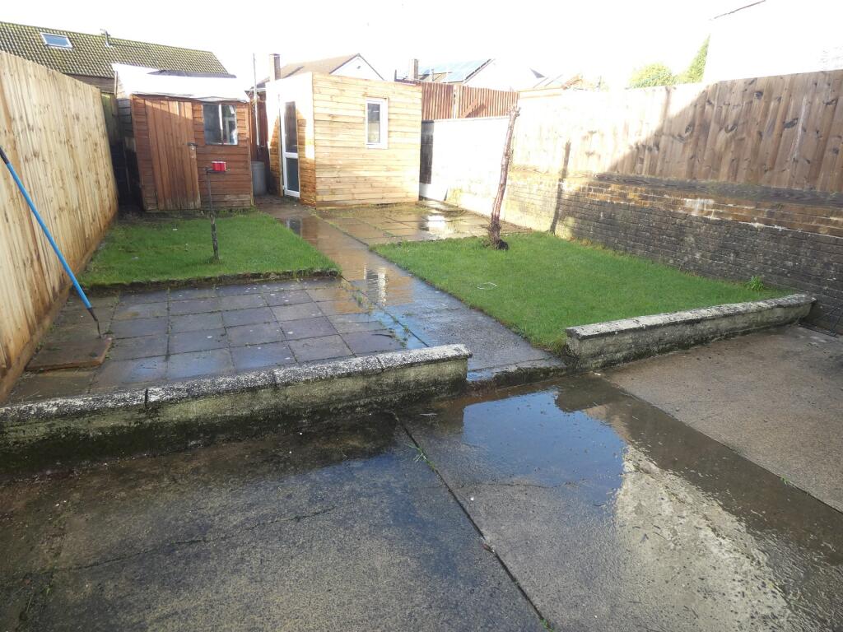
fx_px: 487
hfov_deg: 81.7
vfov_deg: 66.0
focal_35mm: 20
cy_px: 316
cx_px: 422
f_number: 2.8
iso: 80
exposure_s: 1/125
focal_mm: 3.6
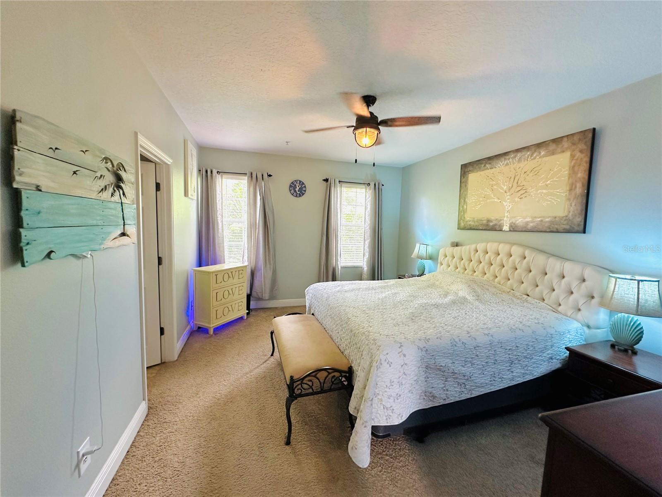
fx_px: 268
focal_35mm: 14
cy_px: 248
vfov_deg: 85.7
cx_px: 331
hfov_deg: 102.1
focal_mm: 2.22
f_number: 2.2
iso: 250
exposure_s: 1/63
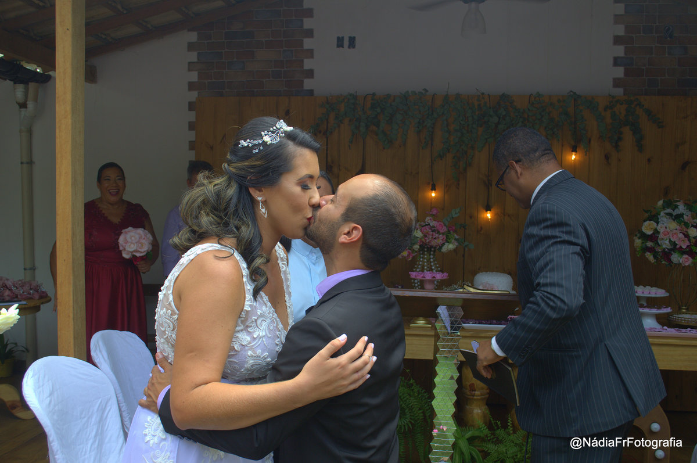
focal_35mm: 36
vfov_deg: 36.8
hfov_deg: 53.2
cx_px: 348
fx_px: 696
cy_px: 232
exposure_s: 1/125
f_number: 5.6
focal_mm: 24
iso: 110
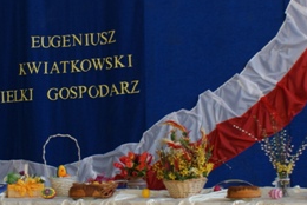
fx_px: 820
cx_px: 120
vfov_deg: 14.3
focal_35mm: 96
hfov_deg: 21.2
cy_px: 90
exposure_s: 1/40
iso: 100
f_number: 5
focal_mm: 26
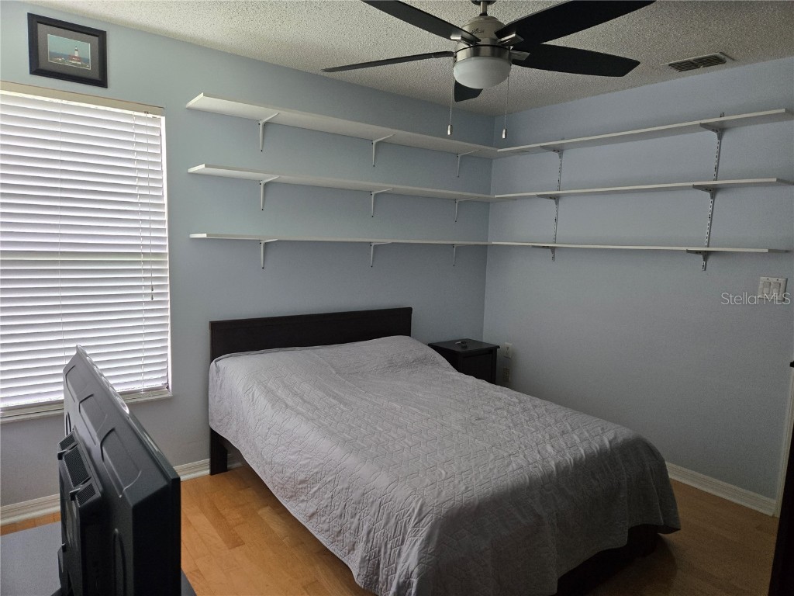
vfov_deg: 58.9
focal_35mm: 23
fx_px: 528
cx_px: 397
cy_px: 298
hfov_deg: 73.9
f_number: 1.8
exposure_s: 1/120
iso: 320
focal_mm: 5.4
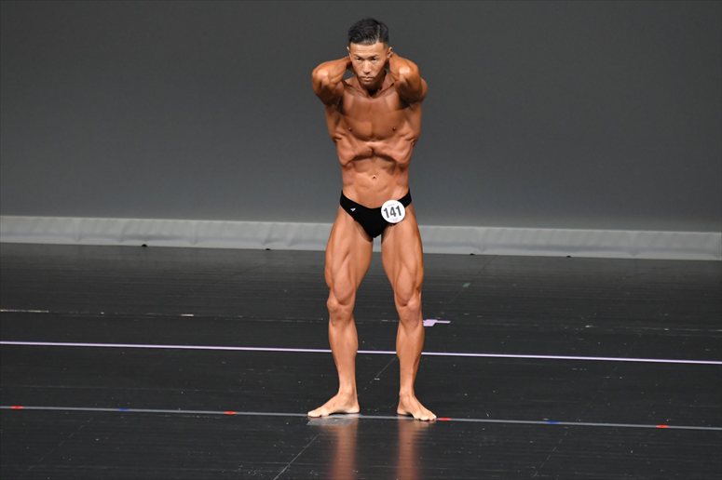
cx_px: 361
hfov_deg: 5.5
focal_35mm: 375
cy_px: 240
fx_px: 7517
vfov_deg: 3.7
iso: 4000
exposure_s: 1/400
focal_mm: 250
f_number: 5.6
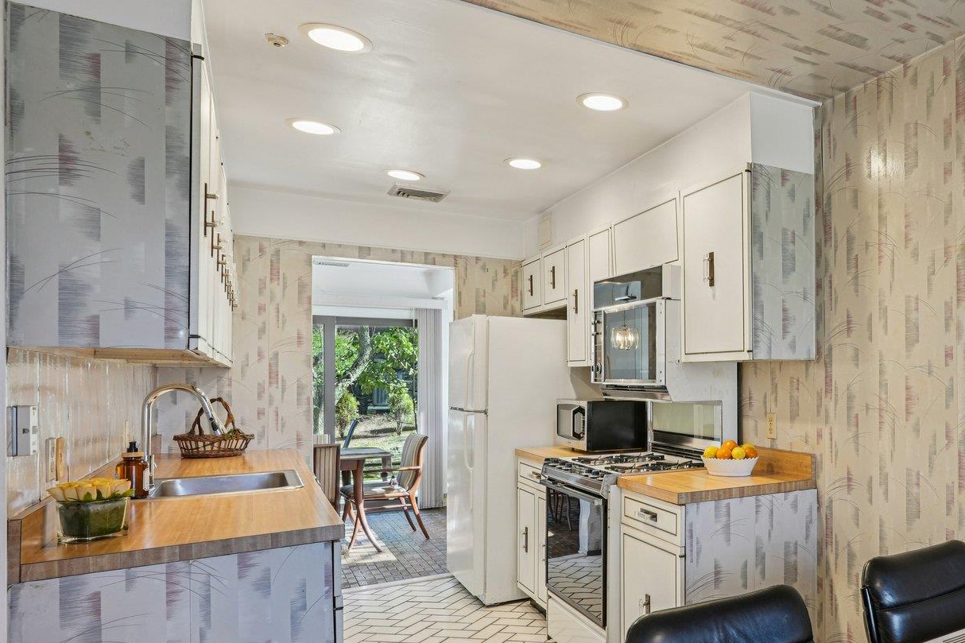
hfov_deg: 60.8
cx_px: 797
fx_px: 724
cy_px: 378
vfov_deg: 47.7
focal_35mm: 27
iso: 400
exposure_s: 1/15
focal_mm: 16
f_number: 8
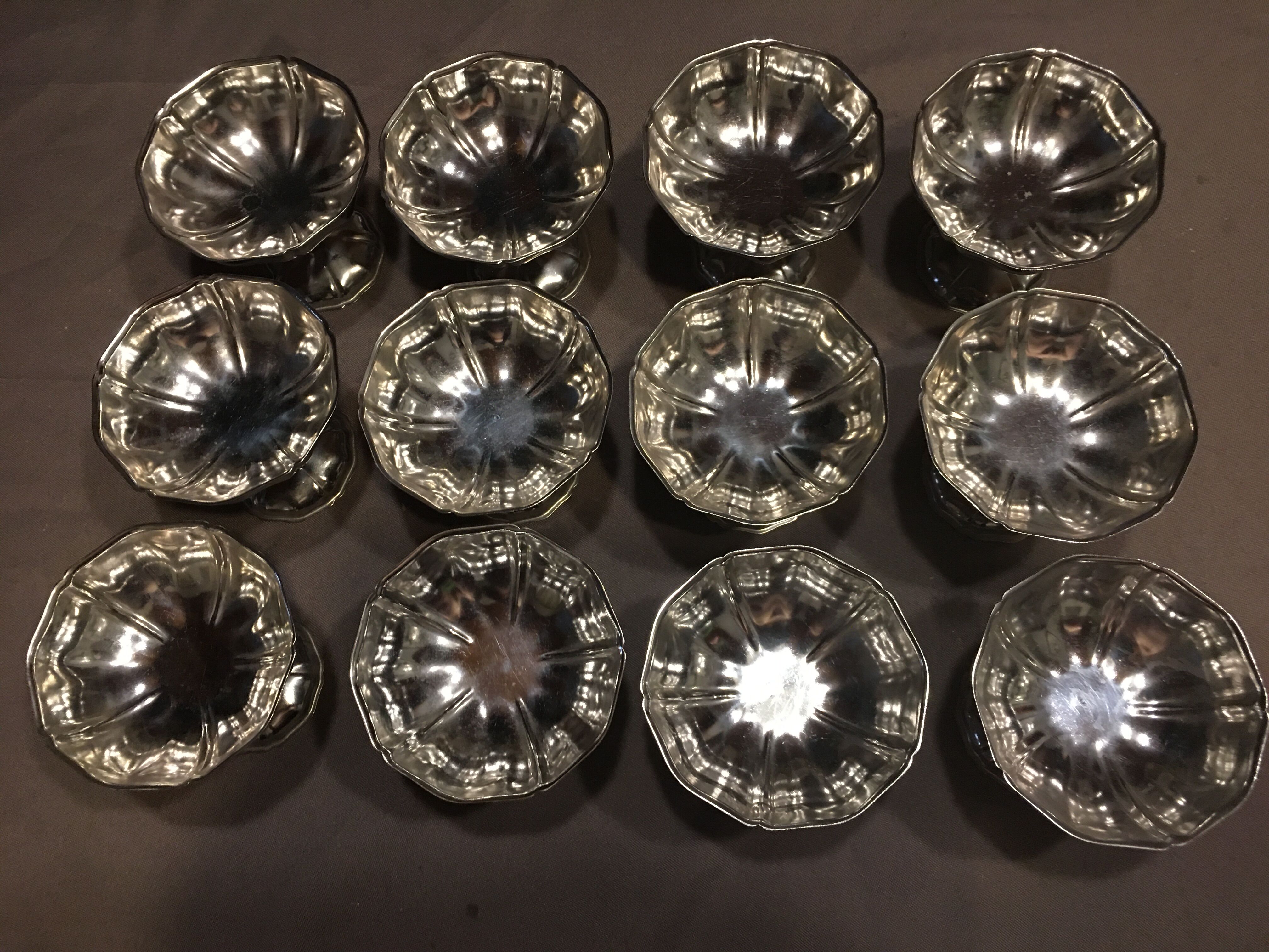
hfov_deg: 61.7
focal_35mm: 29
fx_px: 1063
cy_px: 476
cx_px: 634
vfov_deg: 48.2
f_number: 2.2
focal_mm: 4.15
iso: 80
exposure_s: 1/10
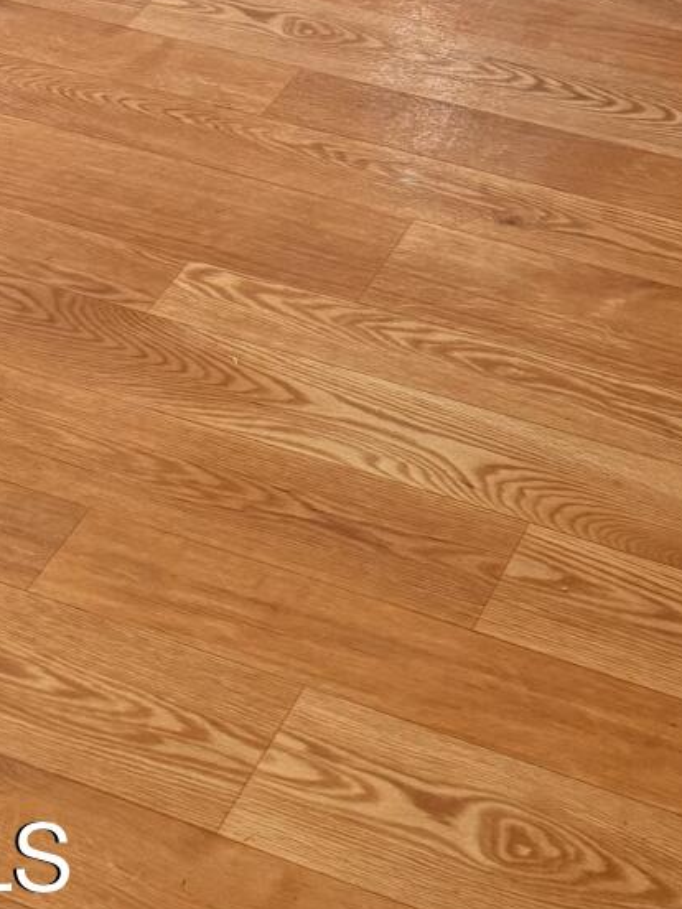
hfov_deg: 16.9
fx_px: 2285
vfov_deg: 18.5
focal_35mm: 87
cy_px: -637
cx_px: 438
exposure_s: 1/60
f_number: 1.78
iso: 320
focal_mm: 6.76
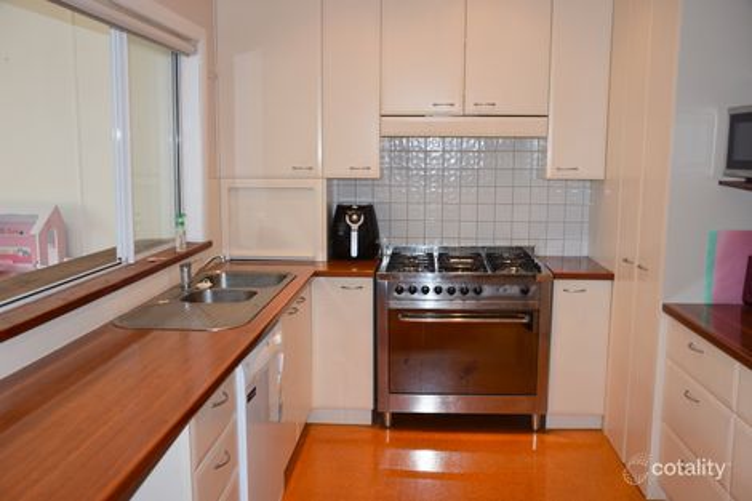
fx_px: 689
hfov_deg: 57.2
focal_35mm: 33
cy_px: 250
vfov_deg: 39.9
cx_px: 376
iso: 400
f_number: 3.5
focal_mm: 22
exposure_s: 1/60
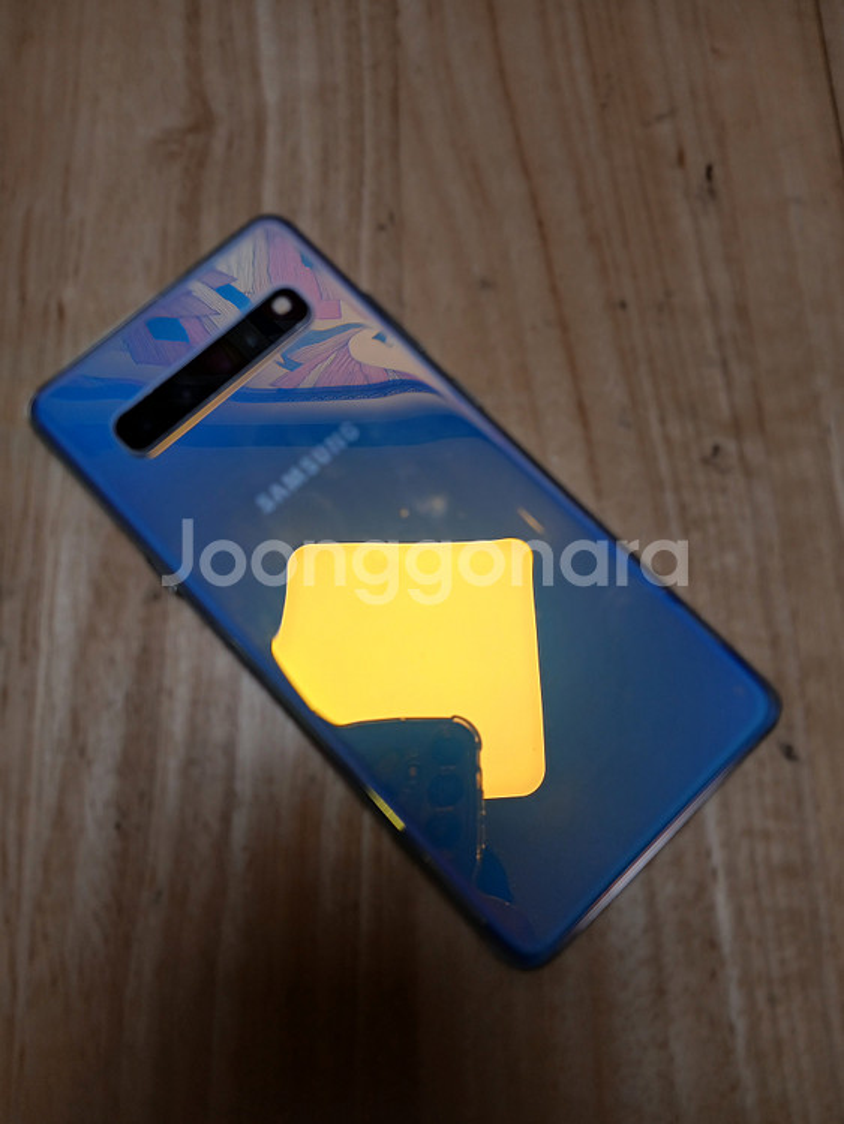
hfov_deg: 53.1
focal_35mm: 26
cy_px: 562
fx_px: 845
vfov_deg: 67.3
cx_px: 422
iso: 32
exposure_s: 1/100
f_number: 1.8
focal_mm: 3.98
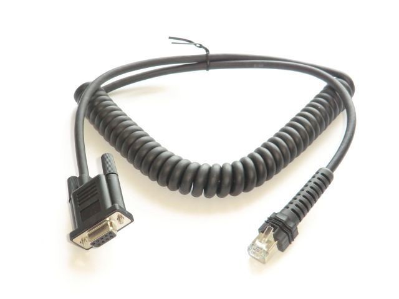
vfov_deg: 26.6
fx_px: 634
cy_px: 150
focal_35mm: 55
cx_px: 200
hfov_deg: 34.9
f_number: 4.2
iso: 400
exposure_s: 1/60
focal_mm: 9.8
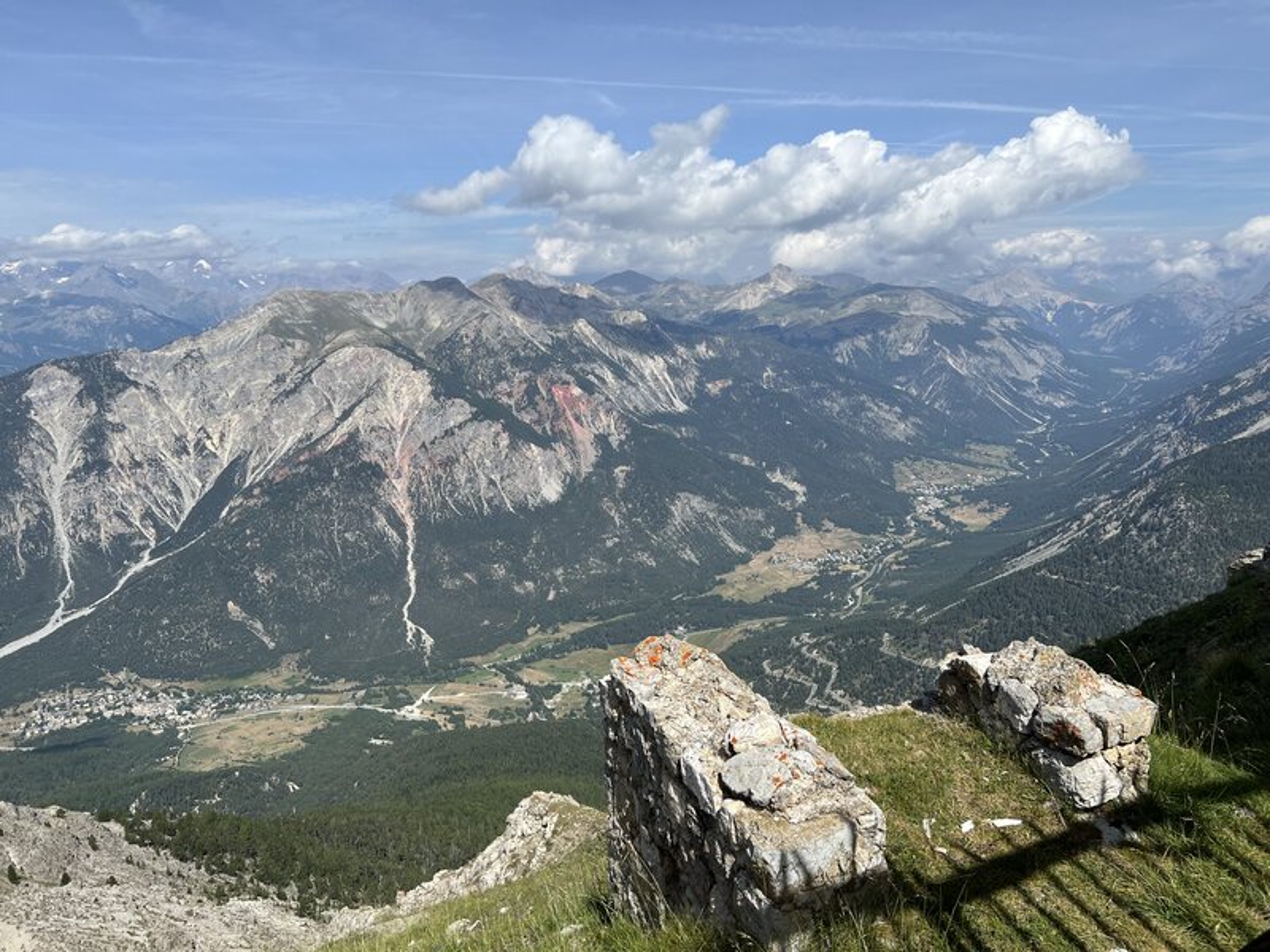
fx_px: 954
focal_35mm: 26
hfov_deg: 67.3
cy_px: 476
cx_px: 635
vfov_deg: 53.1
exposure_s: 1/5882
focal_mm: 5.7
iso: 50
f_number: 1.5
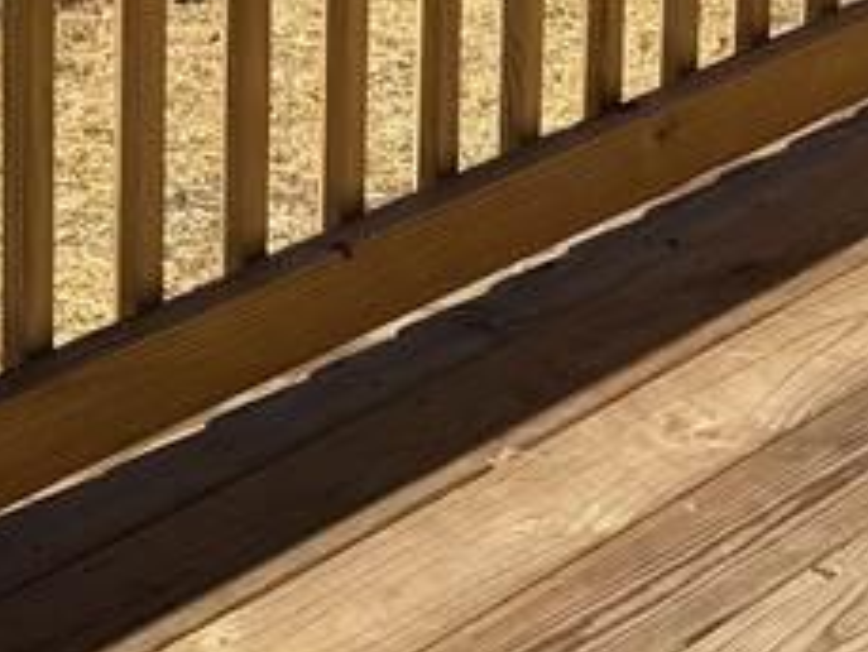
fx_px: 3362
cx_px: 326
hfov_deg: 14.7
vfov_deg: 10.6
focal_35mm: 134
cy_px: -430
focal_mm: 6.76
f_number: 1.78
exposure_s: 1/3425
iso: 80
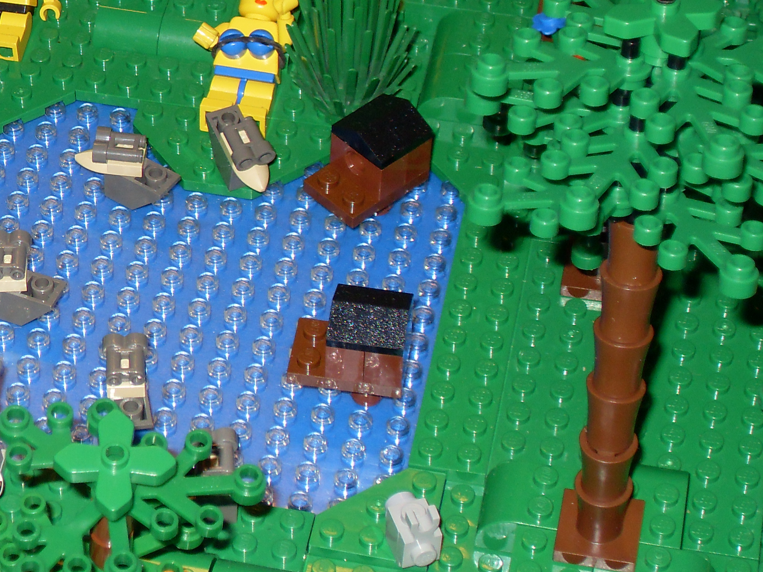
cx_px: 150
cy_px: 70
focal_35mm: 123
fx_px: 2711
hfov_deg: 15.9
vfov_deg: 12.0
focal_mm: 10.1
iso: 100
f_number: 3.7
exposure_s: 1/60
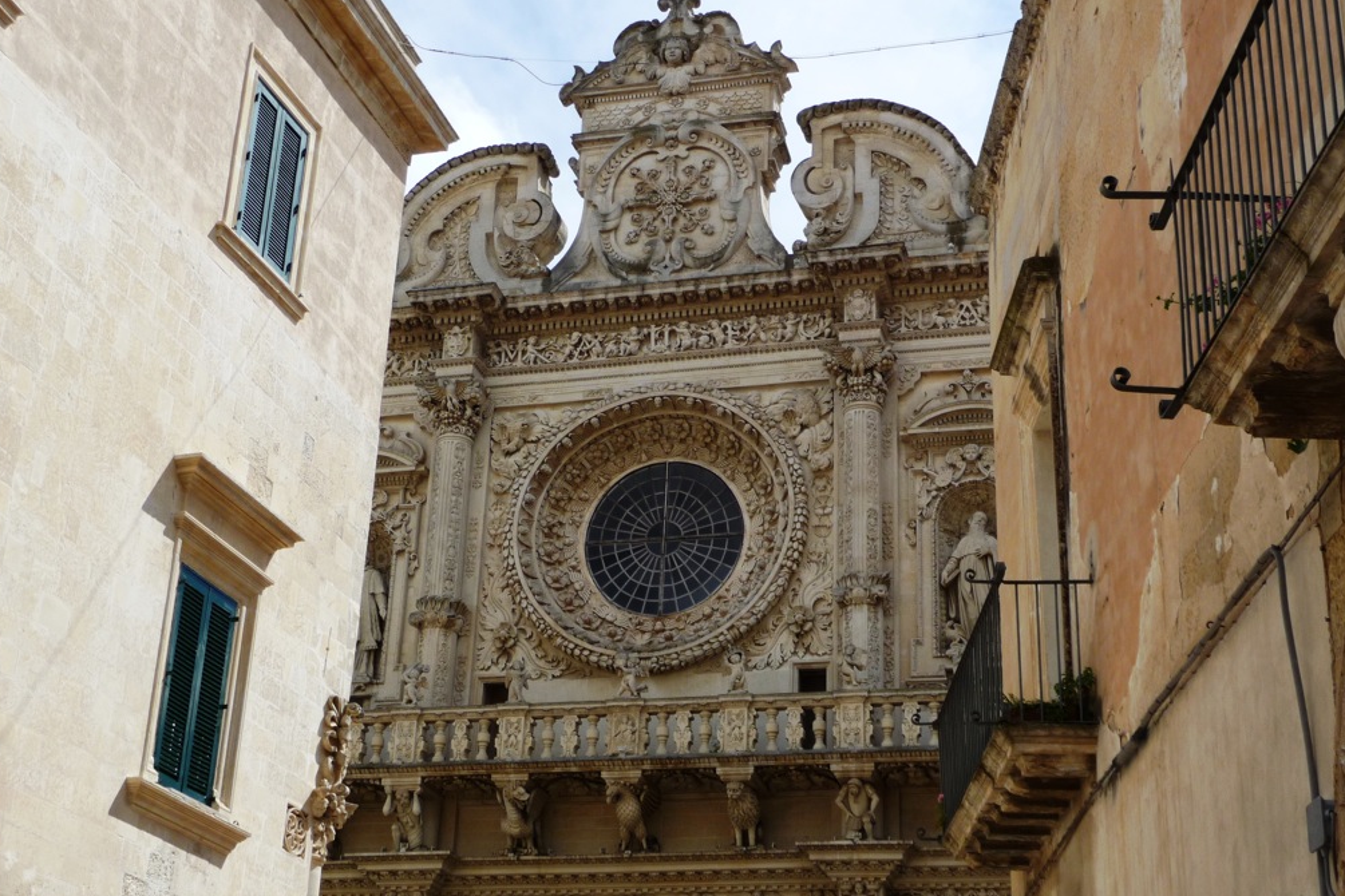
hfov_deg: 37.5
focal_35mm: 53
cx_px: 665
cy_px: 447
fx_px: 1980
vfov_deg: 25.5
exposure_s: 1/1000
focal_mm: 8.5
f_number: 4.2
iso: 100
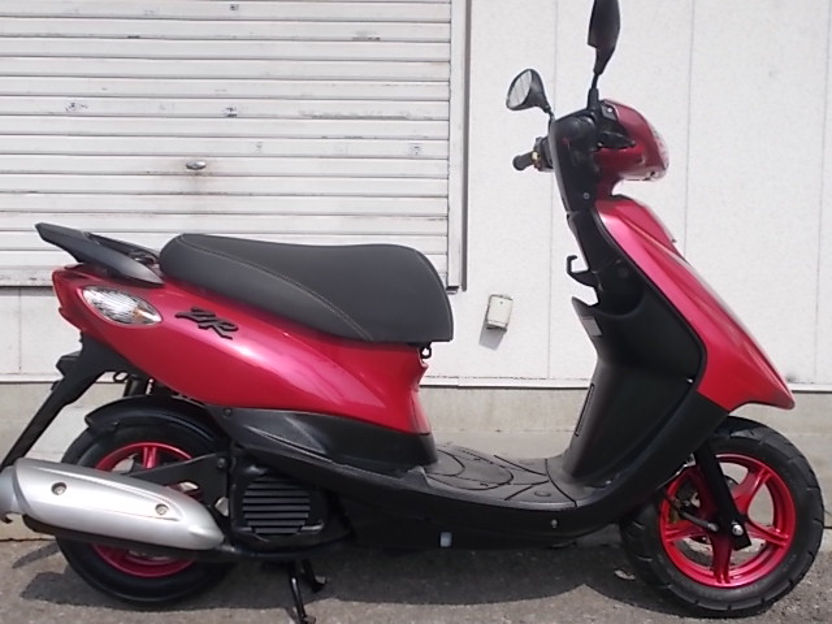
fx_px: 937
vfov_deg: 36.8
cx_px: 416
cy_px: 312
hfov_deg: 47.9
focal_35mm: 39
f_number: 9.8
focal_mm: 6.9
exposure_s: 1/125
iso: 80
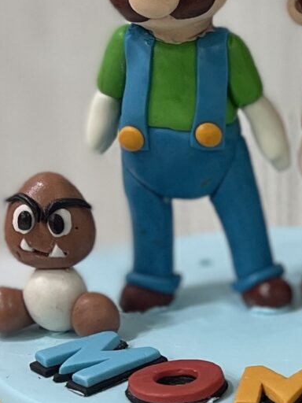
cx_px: 477
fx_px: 1512
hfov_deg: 10.9
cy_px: 399
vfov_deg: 14.9
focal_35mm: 130
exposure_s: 1/100
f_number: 1.6
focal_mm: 5.1
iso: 125
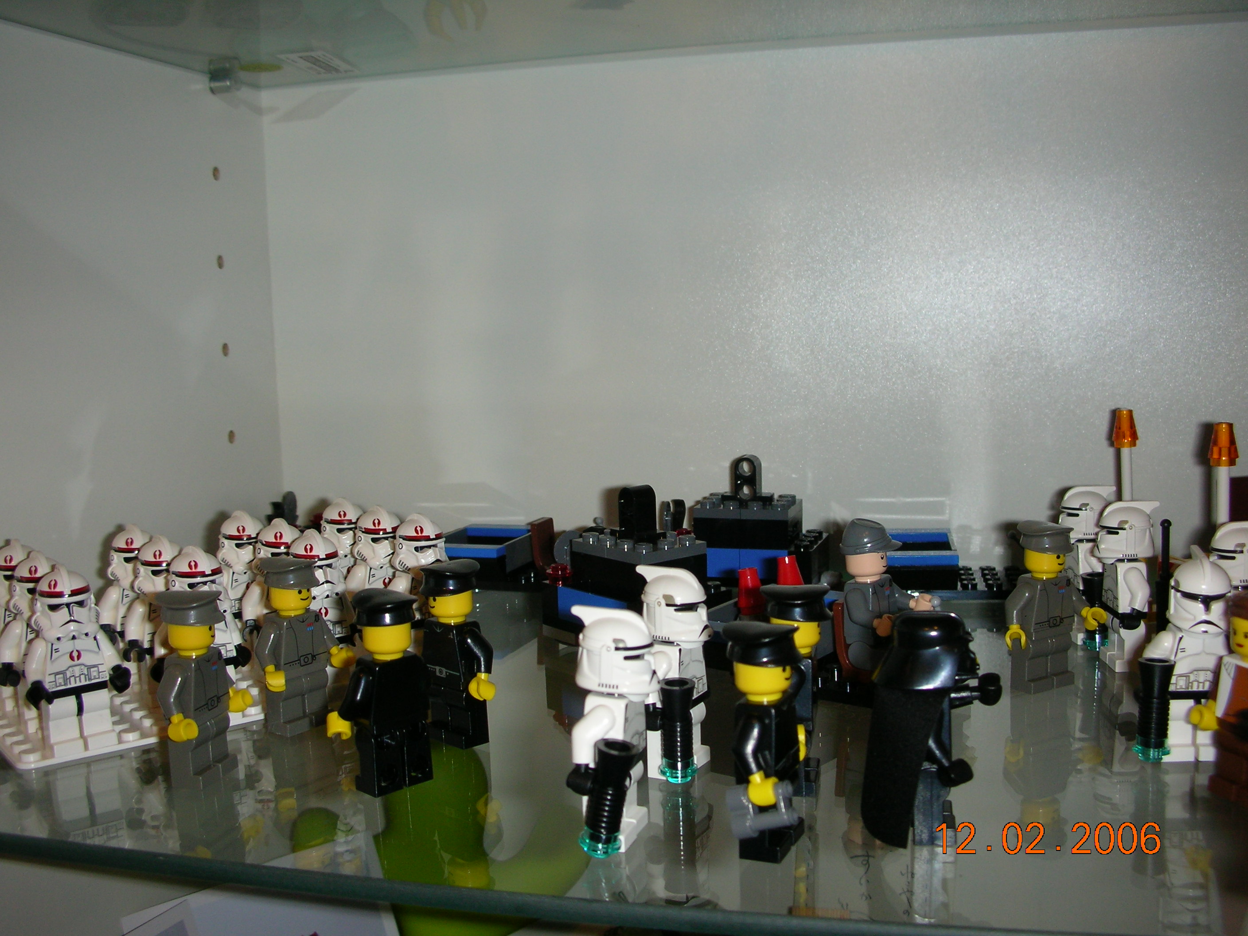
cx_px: 624
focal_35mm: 35
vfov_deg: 40.7
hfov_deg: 52.6
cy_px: 468
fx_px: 1262
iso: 50
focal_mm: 5.8
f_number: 3
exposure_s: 1/60.1
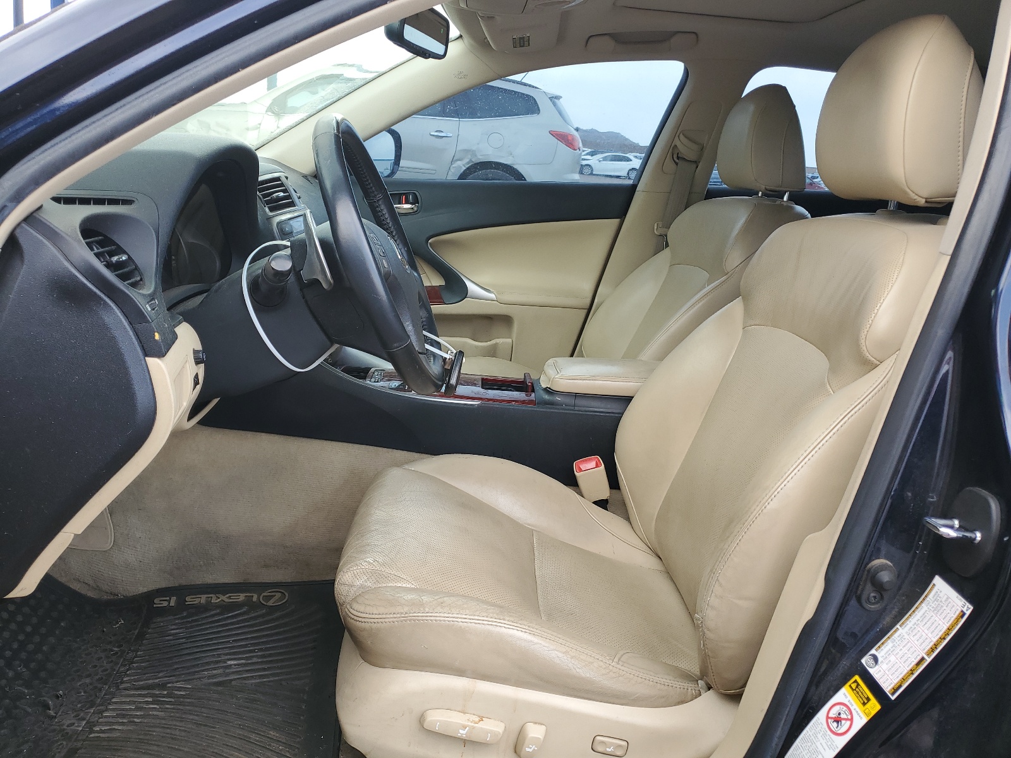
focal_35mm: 26
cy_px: 379
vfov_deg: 53.1
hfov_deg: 67.3
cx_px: 506
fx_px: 759
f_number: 1.5
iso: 50
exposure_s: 1/312
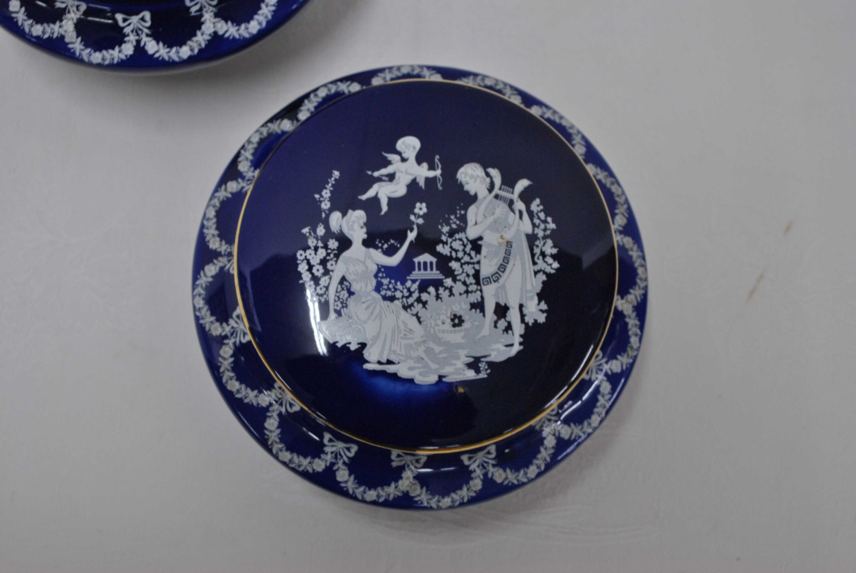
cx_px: 428
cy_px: 286
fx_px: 1250
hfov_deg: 37.8
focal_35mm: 52
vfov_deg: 25.8
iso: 400
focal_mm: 35
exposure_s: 1/25
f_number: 5
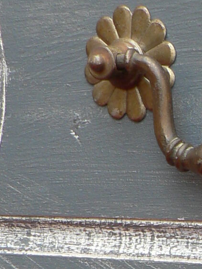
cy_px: 392
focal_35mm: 163
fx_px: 1268
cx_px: 340
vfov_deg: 11.6
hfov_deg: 8.8
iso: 80
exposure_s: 1/125
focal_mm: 6
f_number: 2.8
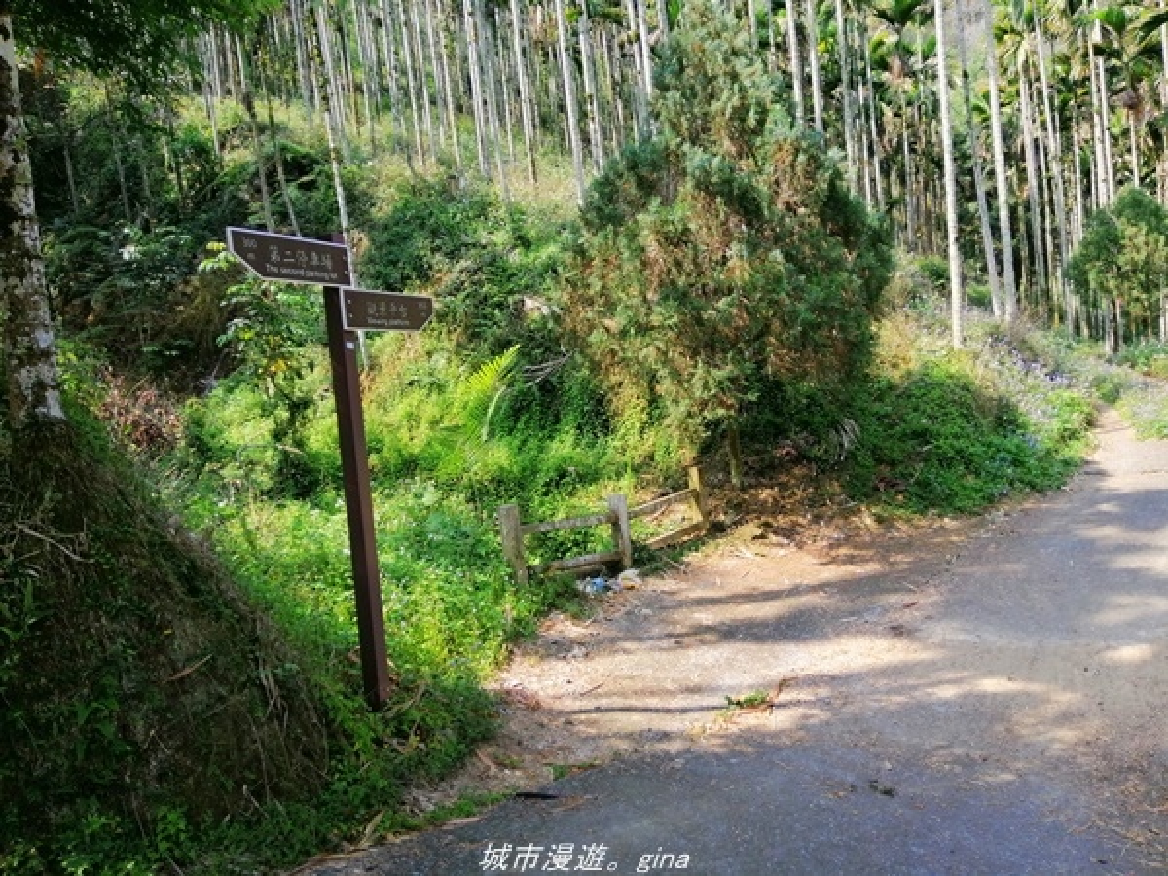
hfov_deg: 67.3
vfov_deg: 53.1
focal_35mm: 26
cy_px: 438
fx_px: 877
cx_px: 584
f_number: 2.2
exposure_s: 1/282
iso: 50
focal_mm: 3.81
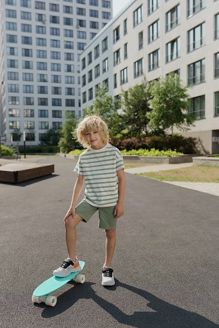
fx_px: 319
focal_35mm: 35
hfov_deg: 37.9
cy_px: 164
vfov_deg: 54.4
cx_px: 110
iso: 100
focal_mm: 35
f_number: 3.2
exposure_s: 1/1250
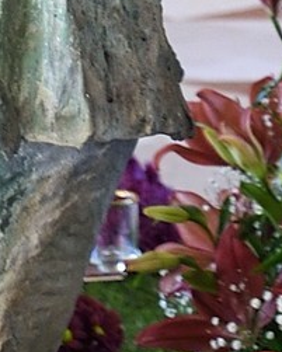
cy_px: -853
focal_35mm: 431
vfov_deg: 4.3
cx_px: 380
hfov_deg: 3.6
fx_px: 4494
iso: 1000
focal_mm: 48
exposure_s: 1/40
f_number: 3.5
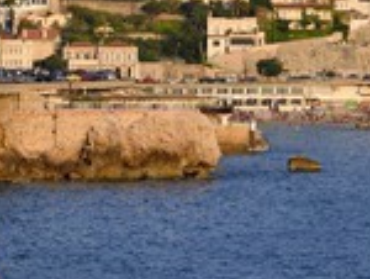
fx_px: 2933
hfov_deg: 7.2
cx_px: 15
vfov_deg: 5.4
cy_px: 126
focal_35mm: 274
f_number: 9
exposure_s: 1/320
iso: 200
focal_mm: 102
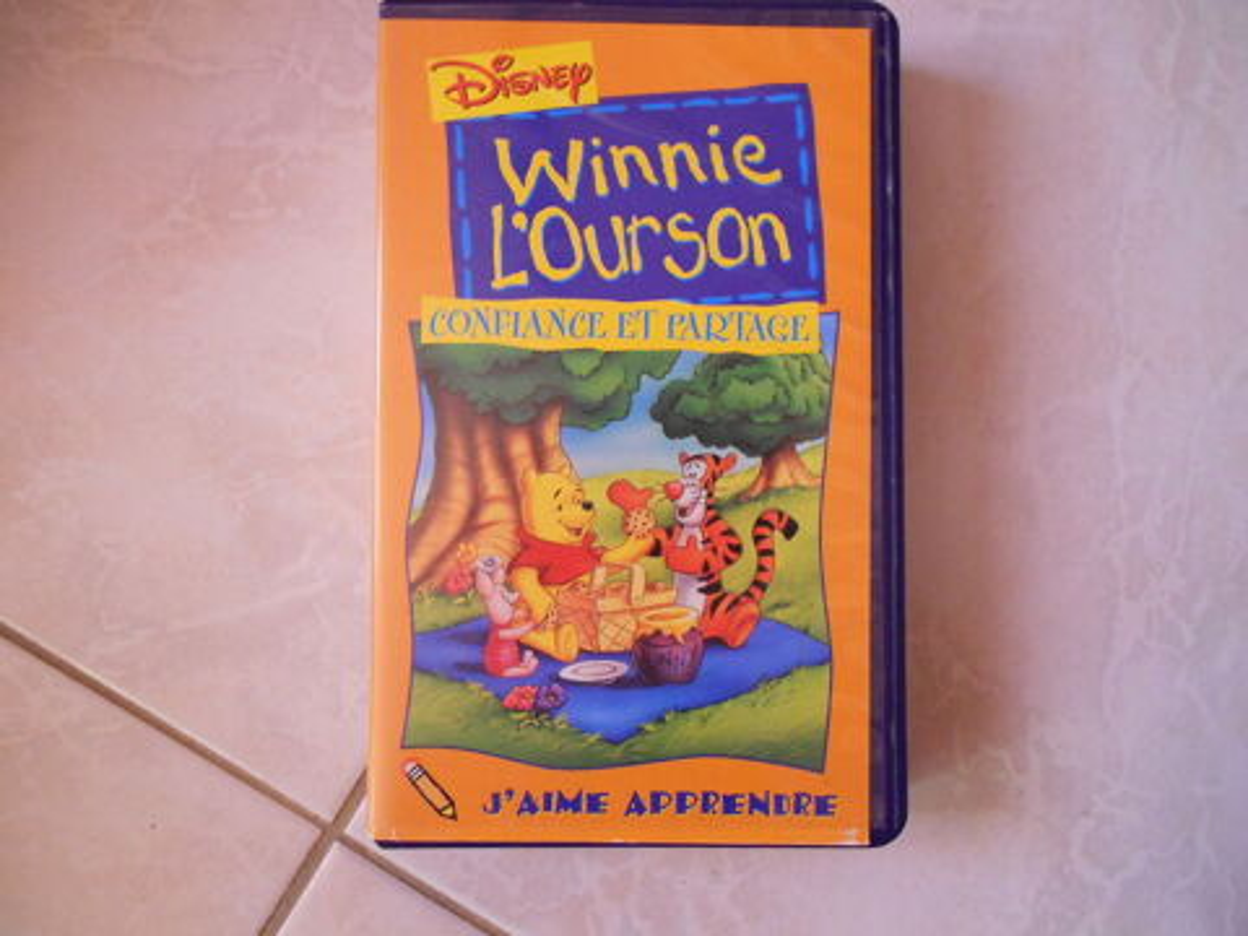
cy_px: 468
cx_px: 624
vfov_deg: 53.1
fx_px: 937
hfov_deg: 67.3
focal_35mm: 26
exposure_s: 1/30
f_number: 3.2
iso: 320
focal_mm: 4.6
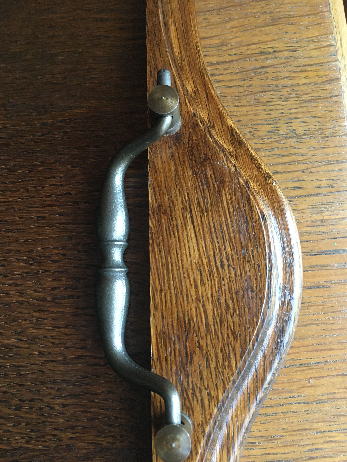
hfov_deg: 48.2
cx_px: 174
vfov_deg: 61.7
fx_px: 388
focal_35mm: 29
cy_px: 231
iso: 200
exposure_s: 1/33
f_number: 2.2
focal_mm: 4.15
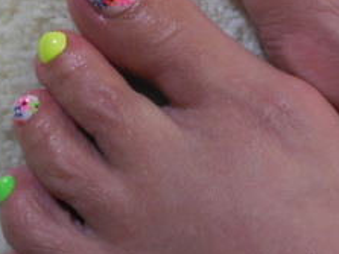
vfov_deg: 25.4
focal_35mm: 56
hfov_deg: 34.2
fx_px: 548
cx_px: 211
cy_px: 36
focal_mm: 4.5
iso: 400
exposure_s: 1/25
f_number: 3.3
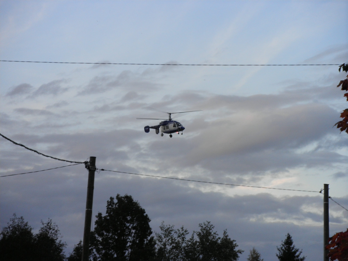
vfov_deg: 12.3
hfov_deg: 16.4
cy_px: 130
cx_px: 174
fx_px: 1206
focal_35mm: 120
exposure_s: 1/100
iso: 160
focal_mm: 21.5
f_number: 5.8
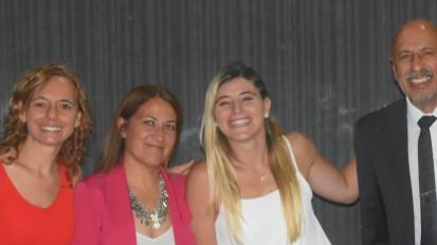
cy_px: 342
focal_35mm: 156
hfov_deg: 13.7
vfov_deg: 7.7
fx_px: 1807
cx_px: 398
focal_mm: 40
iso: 3200
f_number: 7.1
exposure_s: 1/60
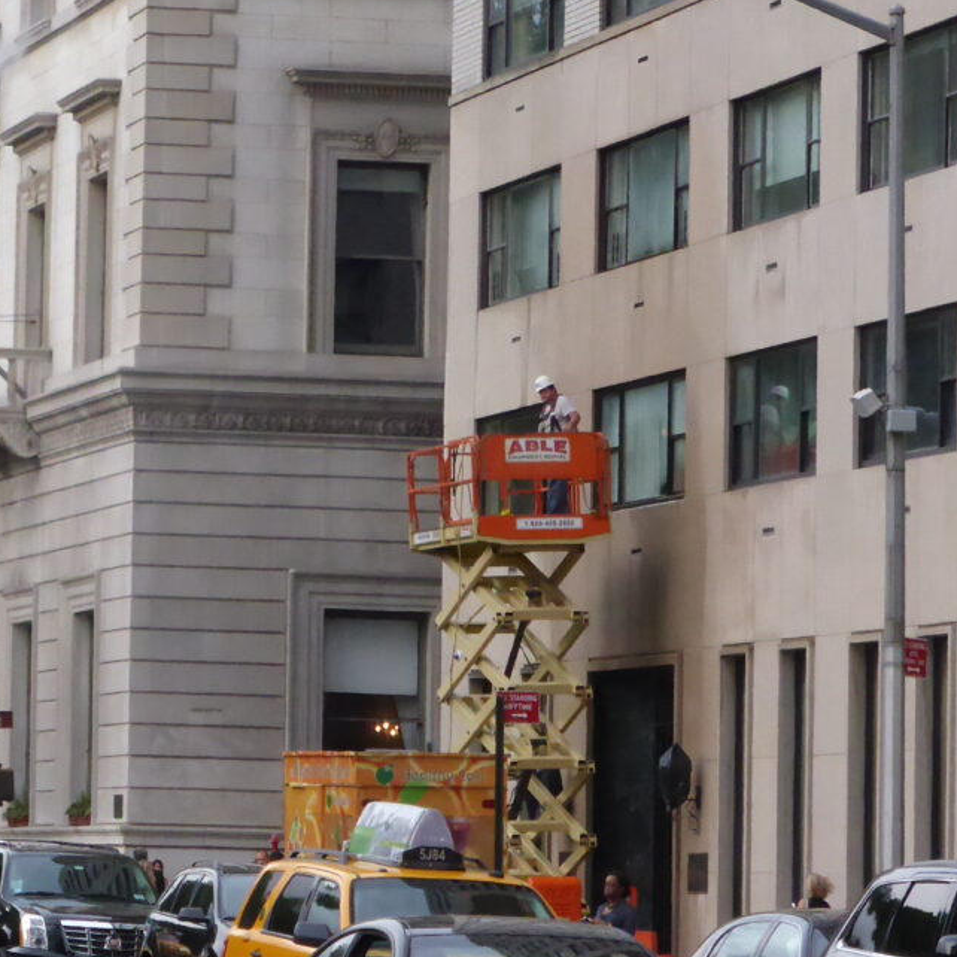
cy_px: 435
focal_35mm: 205
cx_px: -79
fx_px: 6412
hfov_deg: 8.5
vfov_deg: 8.5
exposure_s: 1/250
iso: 500
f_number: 5.2
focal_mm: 16.1
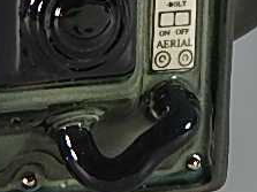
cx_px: 5
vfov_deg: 6.0
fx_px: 1811
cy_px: -113
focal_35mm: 244
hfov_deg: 8.1
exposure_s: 1/50
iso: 125
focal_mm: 6.1
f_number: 3.3
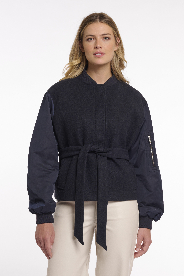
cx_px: 92
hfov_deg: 16.8
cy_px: 138
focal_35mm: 81
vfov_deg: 25.1
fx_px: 622
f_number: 8
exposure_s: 1/160
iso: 125
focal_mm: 81
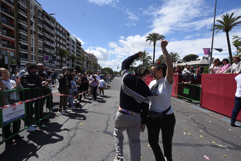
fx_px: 121
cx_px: 120
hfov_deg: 90.0
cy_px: 80
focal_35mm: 18
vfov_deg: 67.4
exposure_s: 1/2000
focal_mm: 18
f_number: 3.5
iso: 100
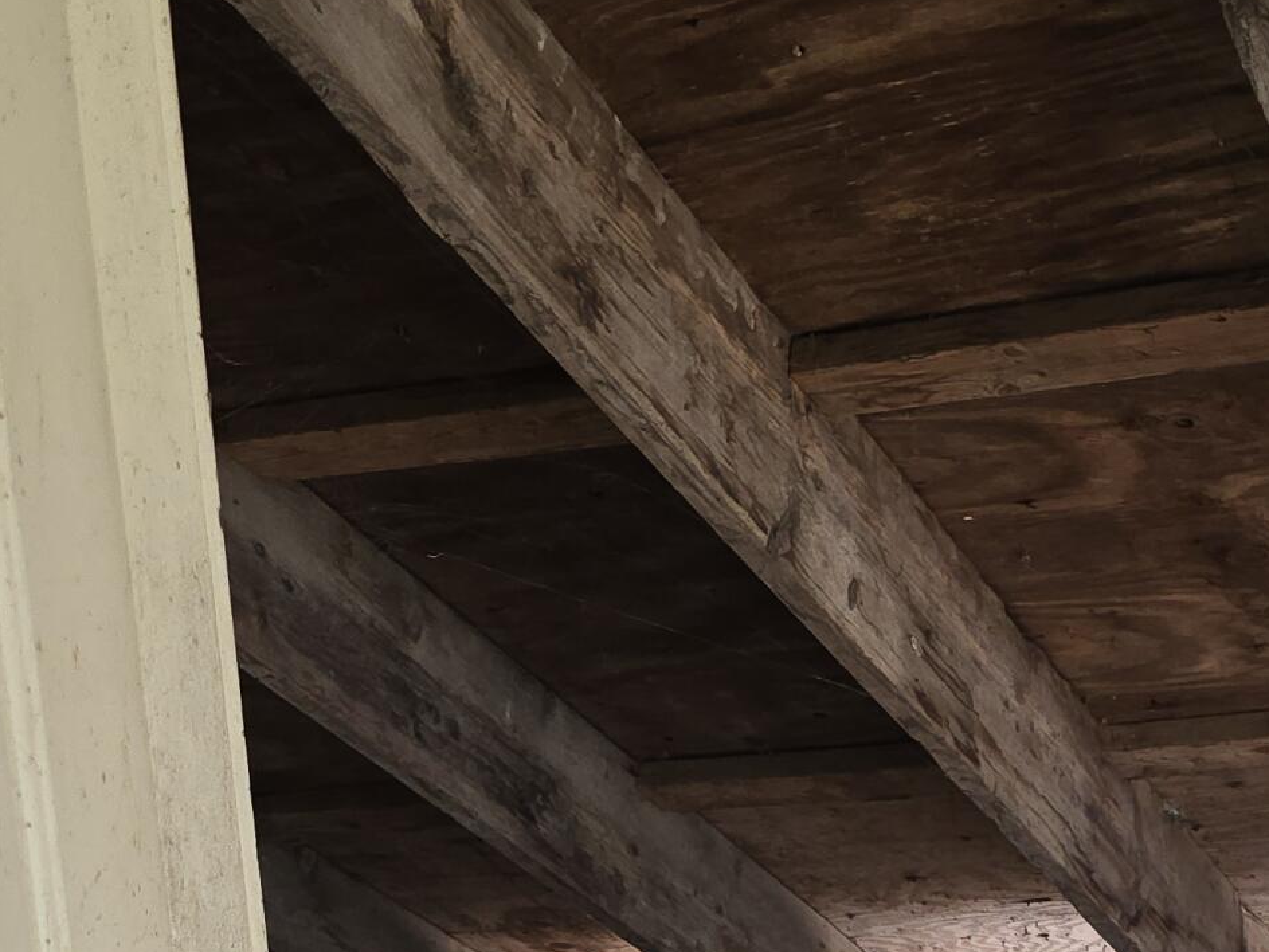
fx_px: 2676
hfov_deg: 26.0
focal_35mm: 73
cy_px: 1470
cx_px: 1086
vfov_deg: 17.8
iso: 80
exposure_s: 1/60
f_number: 1.7
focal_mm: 6.3
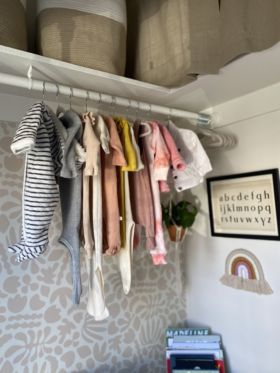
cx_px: 140
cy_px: 186
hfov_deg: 53.1
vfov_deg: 67.3
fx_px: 280
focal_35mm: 26
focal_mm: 4.25
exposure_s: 1/121
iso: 125
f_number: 1.8
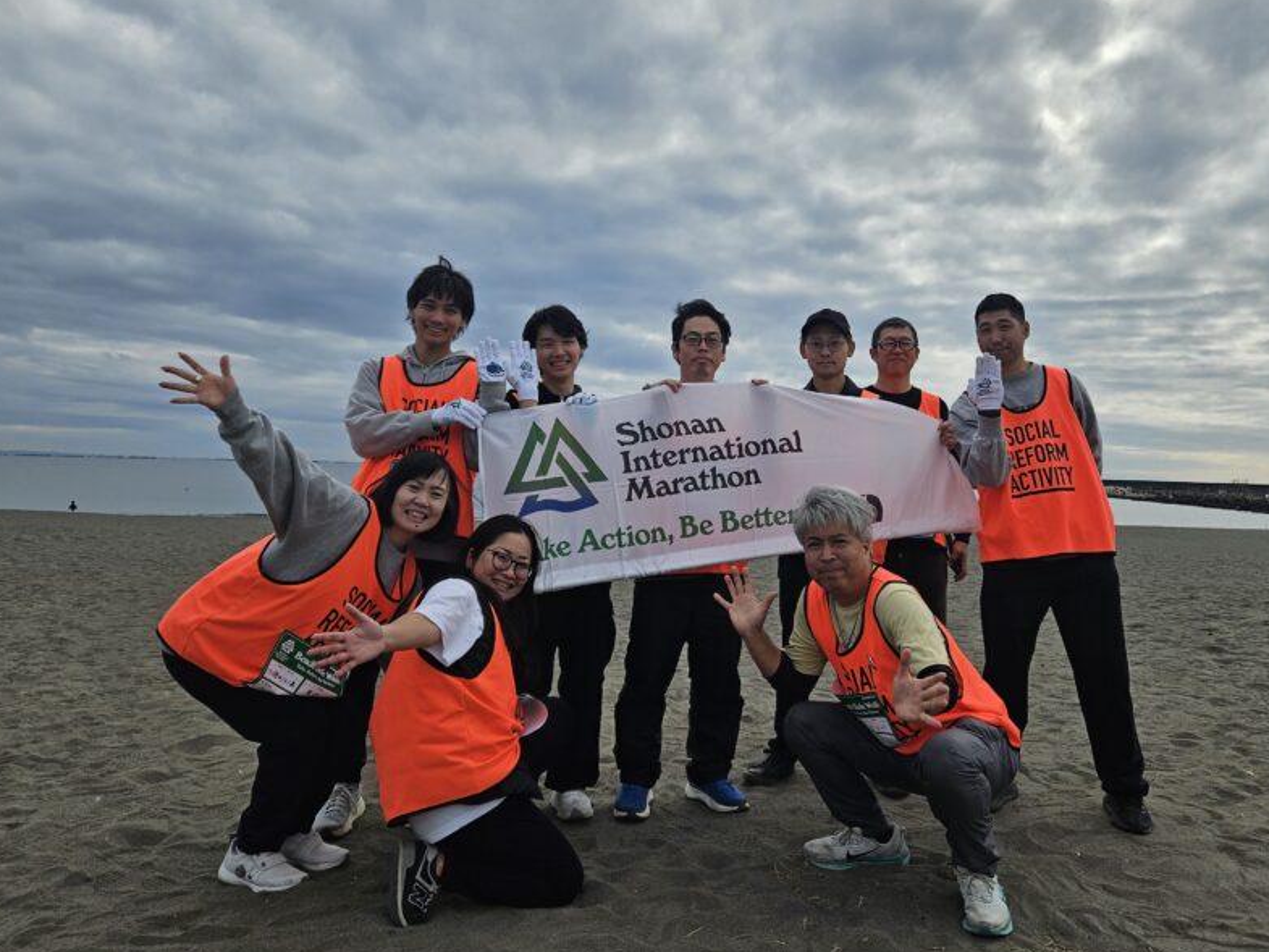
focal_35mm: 30
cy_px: 378
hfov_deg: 59.8
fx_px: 1100
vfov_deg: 46.5
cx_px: 713
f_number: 1.8
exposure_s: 1/3628
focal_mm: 5.4
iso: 25
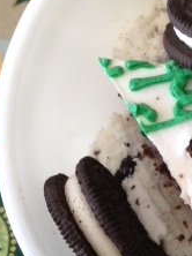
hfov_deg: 13.9
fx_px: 748
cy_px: 103
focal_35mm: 101
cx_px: 266
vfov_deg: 19.4
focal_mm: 4.28
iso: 50
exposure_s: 1/30
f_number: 2.4
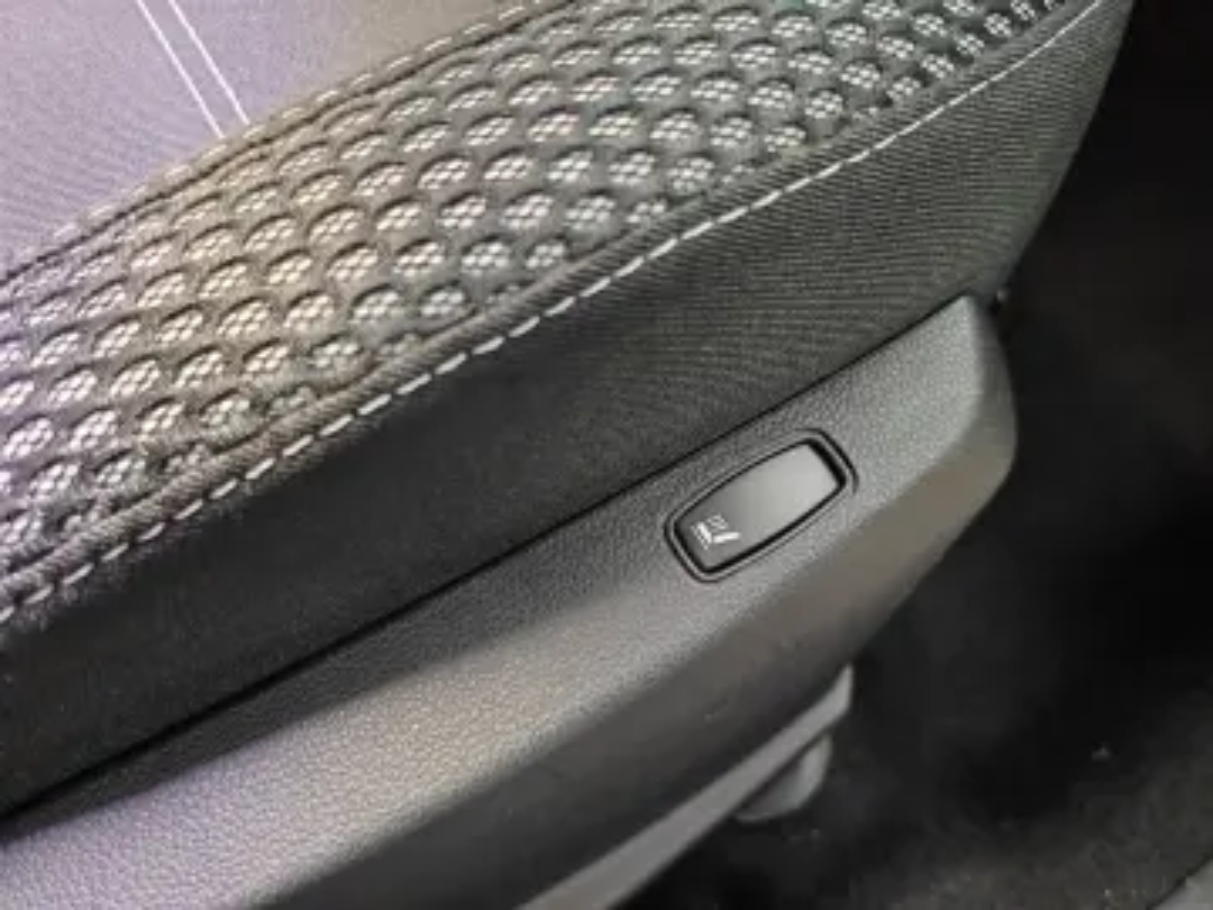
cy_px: 455
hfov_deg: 67.3
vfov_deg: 53.1
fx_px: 911
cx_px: 606
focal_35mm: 26
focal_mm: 5.4
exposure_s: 1/50
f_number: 1.6
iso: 800
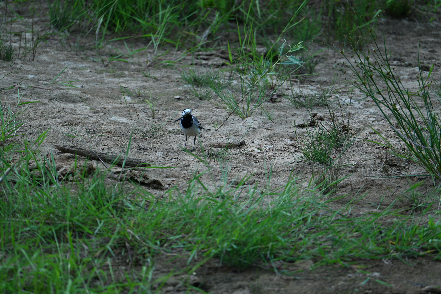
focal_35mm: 500
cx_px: 220
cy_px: 147
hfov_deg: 4.1
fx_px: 6121
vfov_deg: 2.7
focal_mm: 500
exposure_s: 1/125
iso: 100
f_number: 6.7
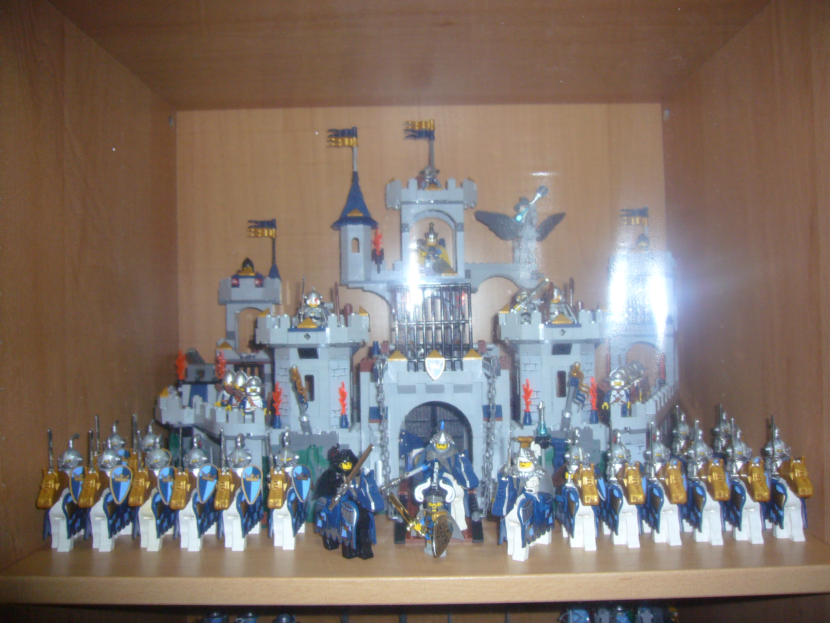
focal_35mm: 28
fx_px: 671
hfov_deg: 63.4
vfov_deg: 49.7
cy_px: 312
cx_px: 415
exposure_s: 1/8
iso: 100
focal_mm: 4.6
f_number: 2.8
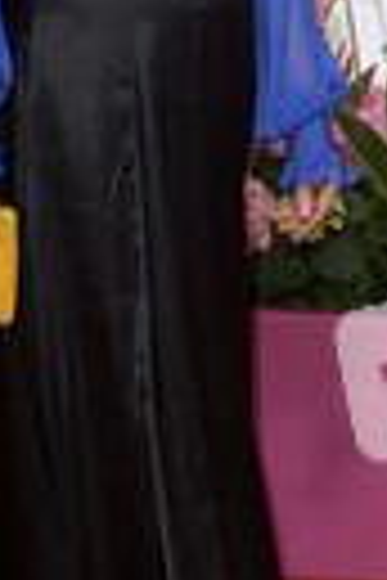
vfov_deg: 12.0
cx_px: 158
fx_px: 2757
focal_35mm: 171
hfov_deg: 8.0
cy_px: 130
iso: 640
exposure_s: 1/250
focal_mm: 55
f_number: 5
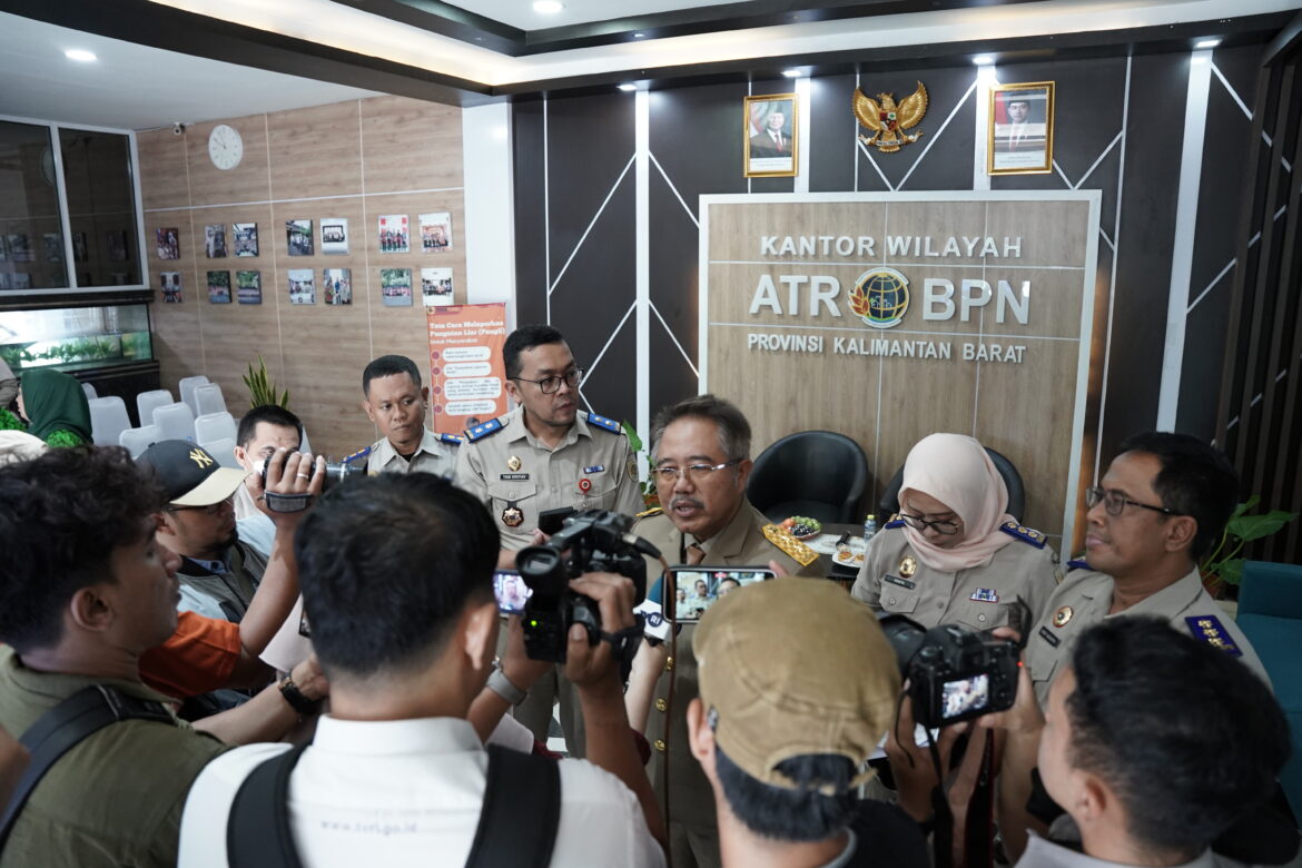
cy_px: 434
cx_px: 651
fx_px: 868
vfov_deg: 53.1
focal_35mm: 24
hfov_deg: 73.7
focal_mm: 24
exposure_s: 1/100
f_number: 3.5
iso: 3200
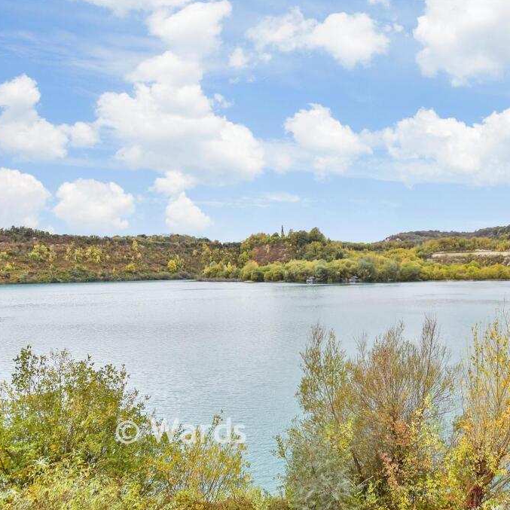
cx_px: 366
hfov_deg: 56.9
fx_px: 450
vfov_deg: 59.1
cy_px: 255
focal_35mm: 27
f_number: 8
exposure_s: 1/320
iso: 320
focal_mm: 14
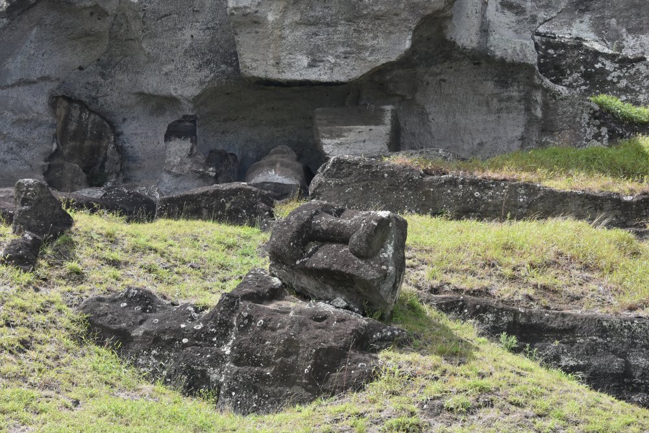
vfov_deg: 25.8
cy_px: 216
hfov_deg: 37.8
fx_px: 947
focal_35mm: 52
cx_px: 324
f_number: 8
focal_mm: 35
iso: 800
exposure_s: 1/400
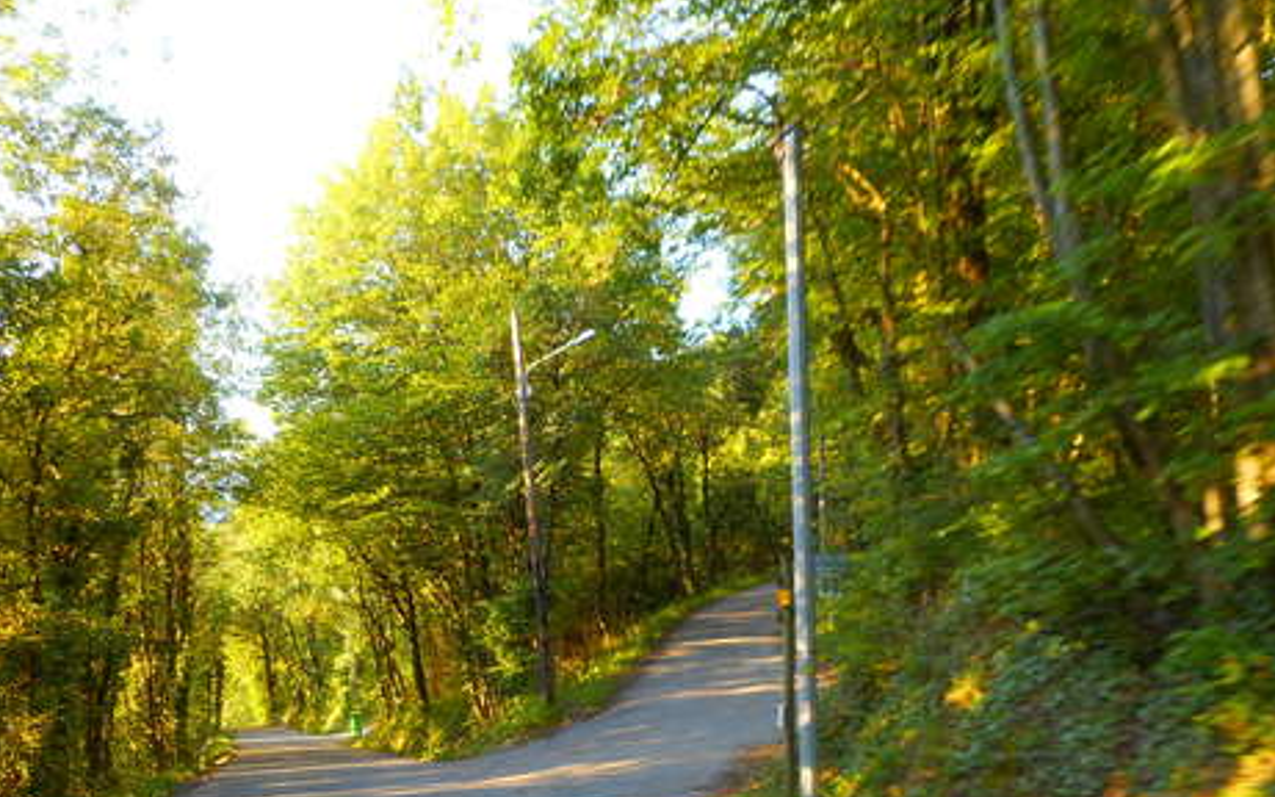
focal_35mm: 40
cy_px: 614
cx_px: 561
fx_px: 1390
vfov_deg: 31.3
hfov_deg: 49.2
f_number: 4
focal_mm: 5.2
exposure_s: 1/30
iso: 125
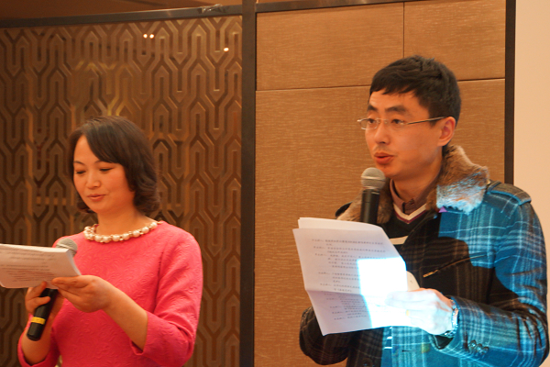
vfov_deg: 11.1
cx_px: 275
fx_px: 1894
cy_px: 184
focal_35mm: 124
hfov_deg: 16.5
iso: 1600
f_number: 6.3
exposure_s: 1/30
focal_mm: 83
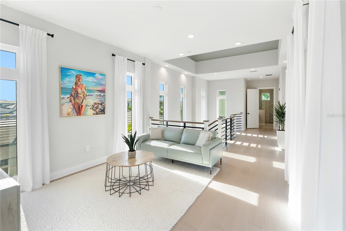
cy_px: 116
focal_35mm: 16
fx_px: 154
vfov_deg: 73.8
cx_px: 173
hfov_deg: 96.7
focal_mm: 16
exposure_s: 1/400
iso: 160
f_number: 2.8
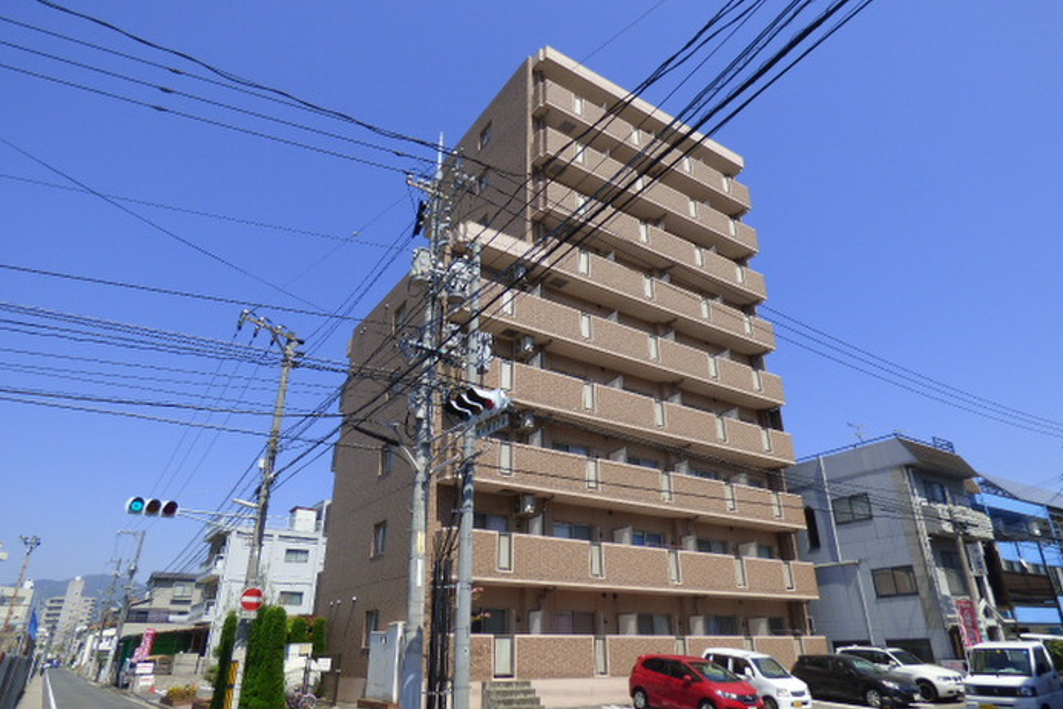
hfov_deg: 81.2
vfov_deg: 59.5
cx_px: 535
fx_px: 620
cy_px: 346
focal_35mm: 21
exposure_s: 1/1600
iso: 100
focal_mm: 3.58
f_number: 2.8
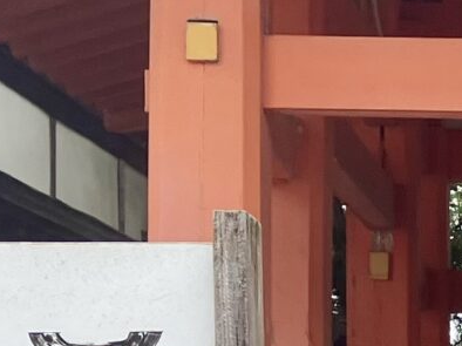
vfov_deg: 8.0
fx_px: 2428
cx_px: 852
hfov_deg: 10.2
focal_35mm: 182
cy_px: 524
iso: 32
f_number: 1.8
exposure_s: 1/257
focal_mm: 3.99
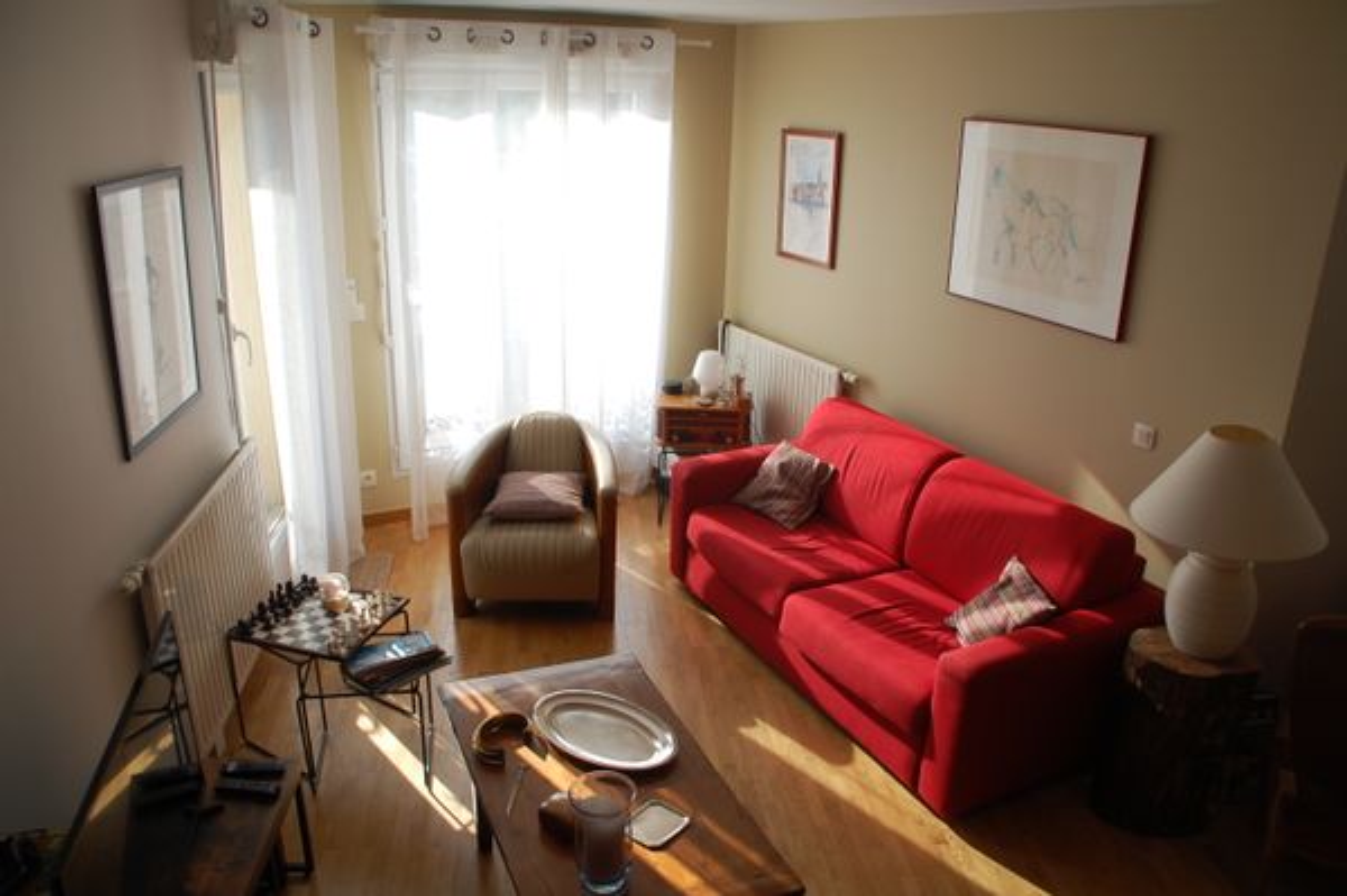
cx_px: 674
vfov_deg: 47.9
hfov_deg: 67.4
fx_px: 1009
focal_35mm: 27
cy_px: 448
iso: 200
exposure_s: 1/200
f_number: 7.1
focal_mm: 18
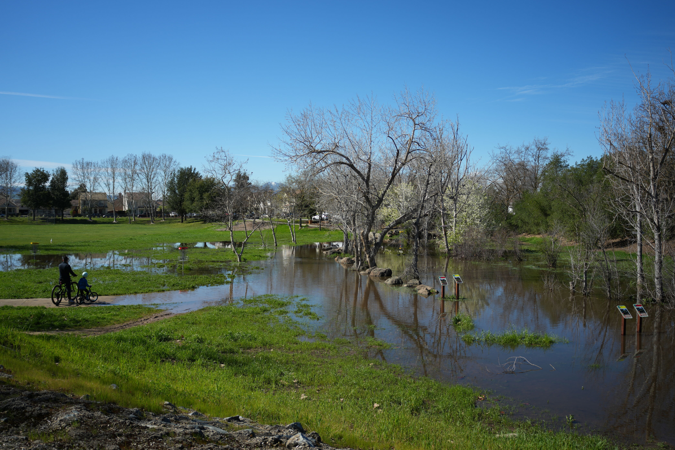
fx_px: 544
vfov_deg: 45.0
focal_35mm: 29
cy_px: 221
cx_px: 329
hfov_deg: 63.6
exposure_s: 1/1250
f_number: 4
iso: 125
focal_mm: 28
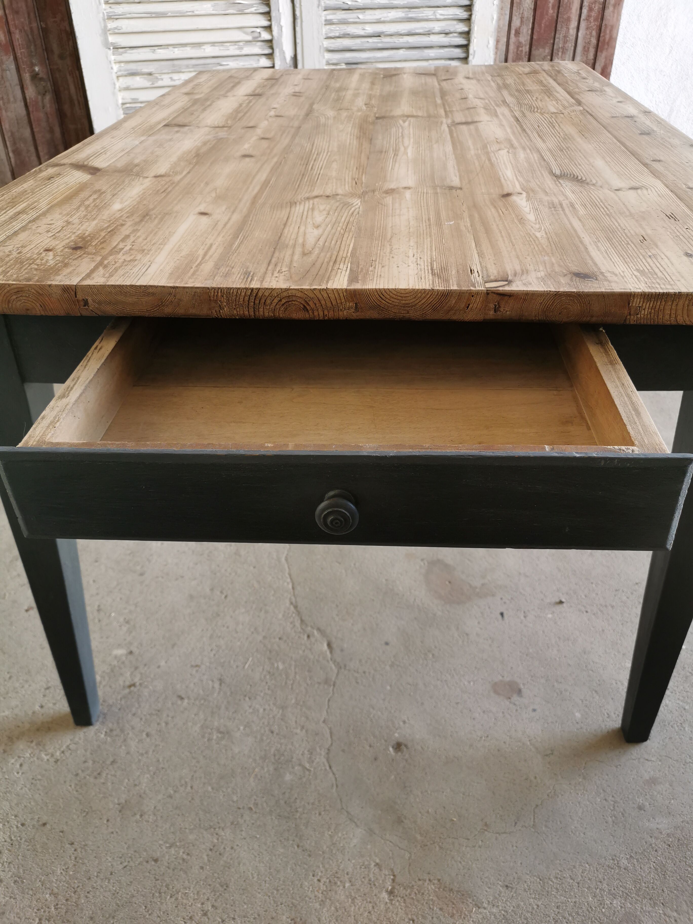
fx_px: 721
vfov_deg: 65.3
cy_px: 462
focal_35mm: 27
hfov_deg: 51.4
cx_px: 346
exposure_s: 1/100
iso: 100
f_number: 1.8
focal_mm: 5.58
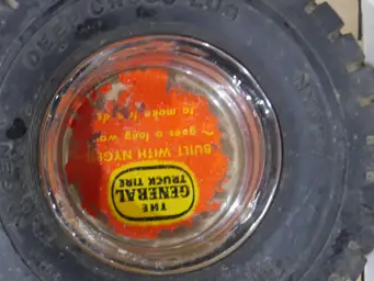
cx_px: -128
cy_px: 83
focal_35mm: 126
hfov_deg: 14.9
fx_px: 1362
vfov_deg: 11.8
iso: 640
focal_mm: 21
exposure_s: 1/60
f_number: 4.6
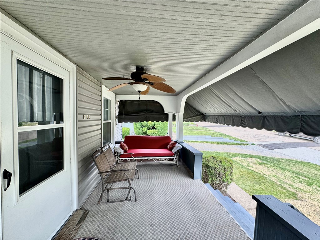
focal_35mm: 14
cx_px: 160
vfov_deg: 85.7
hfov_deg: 102.1
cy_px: 120
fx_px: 129
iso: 64
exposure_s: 1/99
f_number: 2.2
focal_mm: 2.22
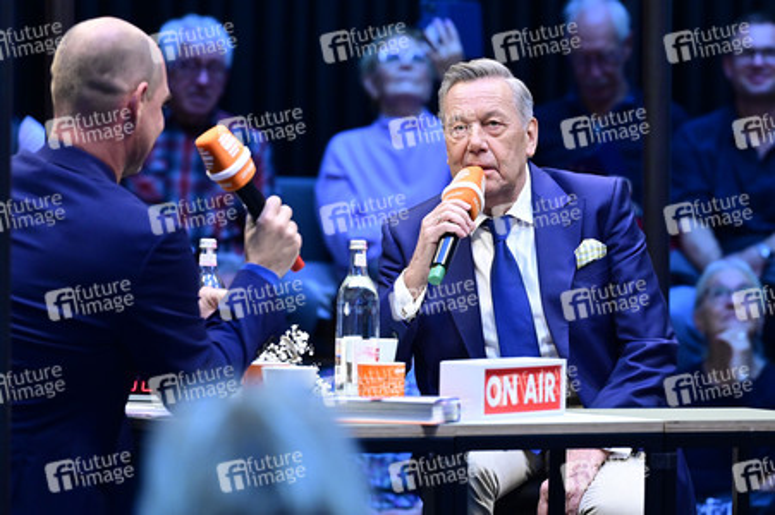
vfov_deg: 6.9
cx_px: 388
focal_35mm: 200
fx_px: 4302
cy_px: 258
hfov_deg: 10.3
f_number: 4
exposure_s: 1/320
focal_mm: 200
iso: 3200
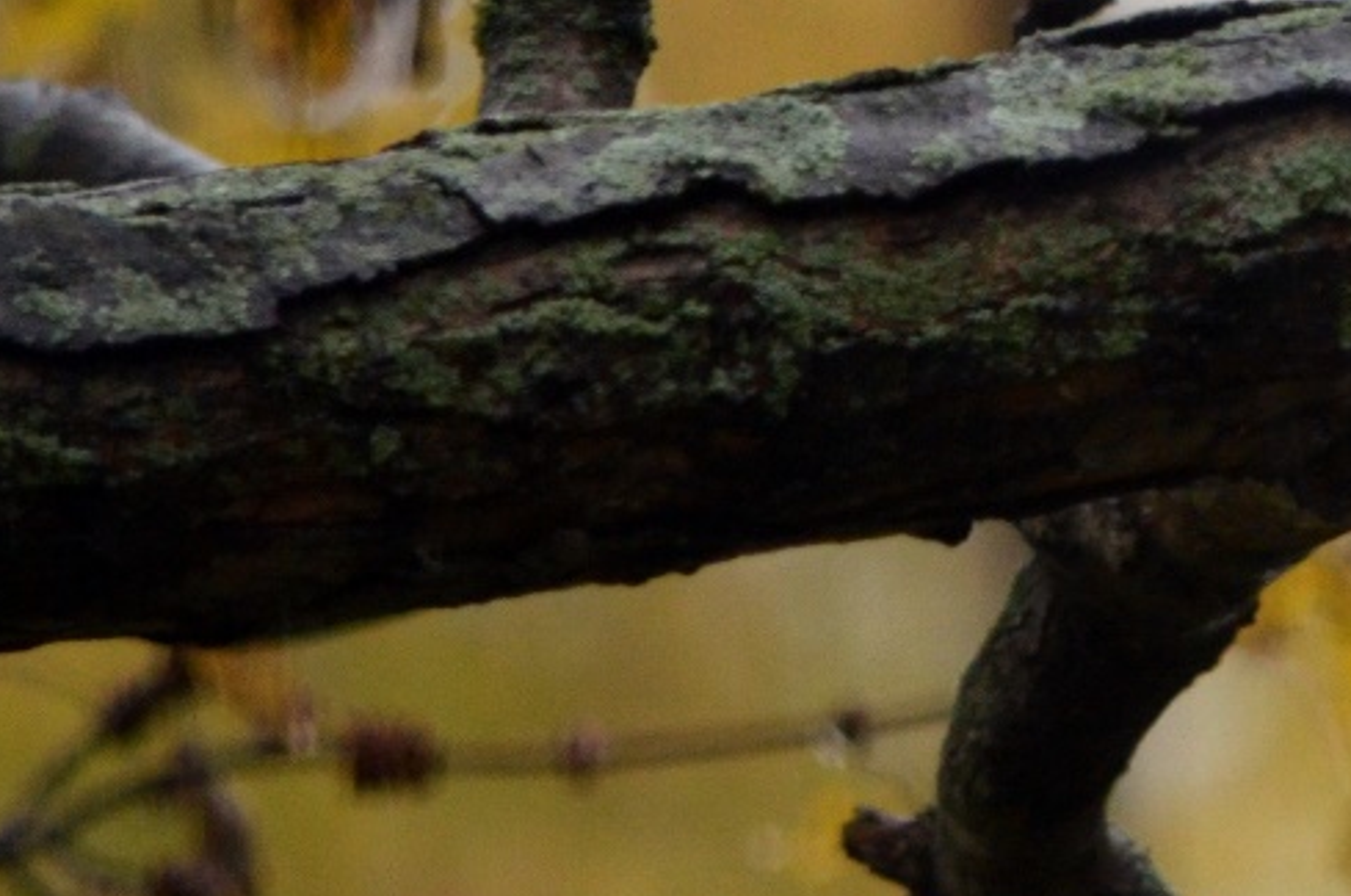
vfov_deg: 0.9
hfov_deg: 1.4
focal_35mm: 1472
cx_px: 2191
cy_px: 577
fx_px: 55133
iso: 1100
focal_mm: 300
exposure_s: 1/125
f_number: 5.6
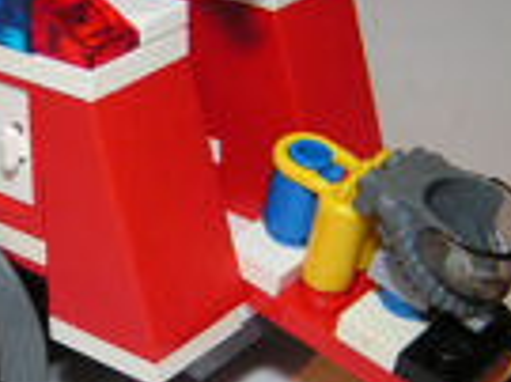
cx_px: 89
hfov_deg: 20.2
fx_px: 1416
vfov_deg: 15.4
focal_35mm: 96
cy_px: 200
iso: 200
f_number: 2.8
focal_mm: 6.3
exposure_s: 1/40
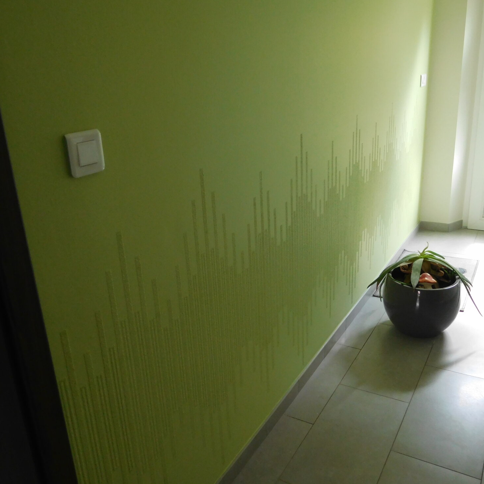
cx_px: 242
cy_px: 242
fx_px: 475
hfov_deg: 54.0
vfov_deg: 54.0
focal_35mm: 30
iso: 280
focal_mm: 4.5
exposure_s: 1/30
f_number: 3.4
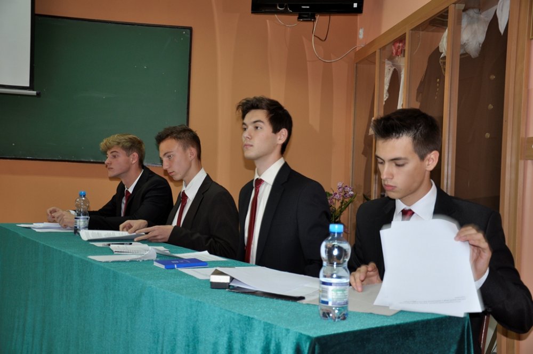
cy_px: 177
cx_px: 266
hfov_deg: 43.7
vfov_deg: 29.8
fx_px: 665
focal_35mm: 45
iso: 250
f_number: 4.2
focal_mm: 30
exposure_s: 1/30
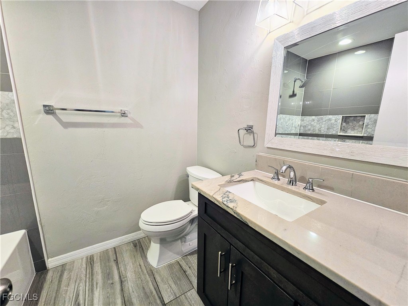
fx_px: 153
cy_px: 153
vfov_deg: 89.9
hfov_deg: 106.2
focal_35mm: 13
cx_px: 204
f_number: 2.2
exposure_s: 1/60
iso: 250
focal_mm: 2.2
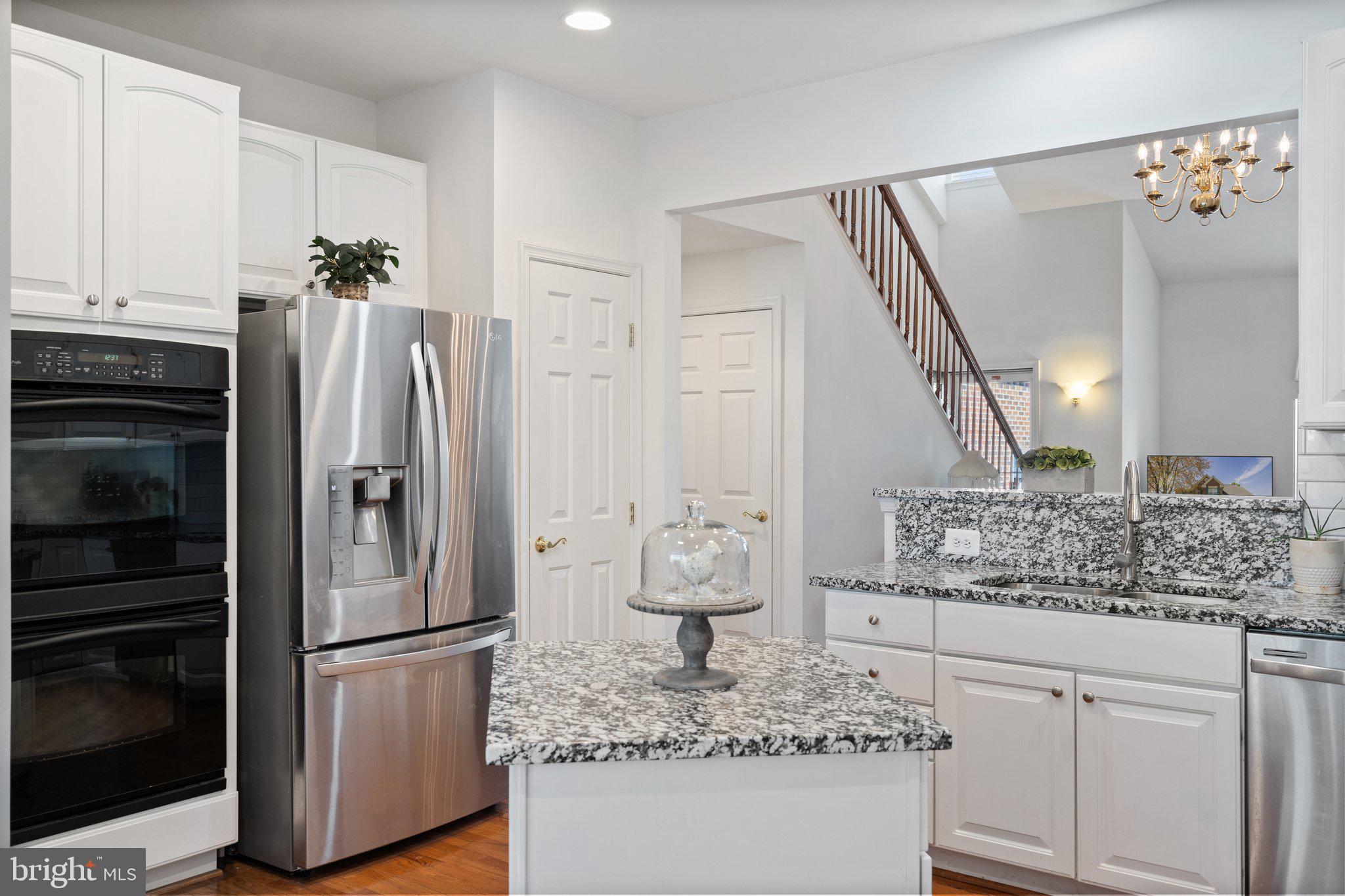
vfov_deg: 45.0
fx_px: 1083
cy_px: 448
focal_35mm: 29
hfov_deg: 63.7
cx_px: 672
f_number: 8
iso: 500
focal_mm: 29
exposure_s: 1/5
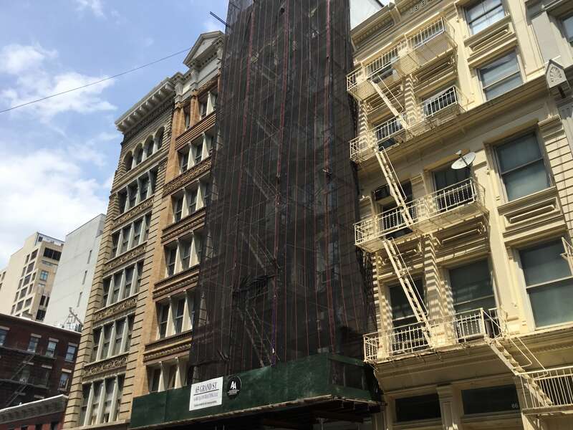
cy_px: 215
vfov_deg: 45.4
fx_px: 513
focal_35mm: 31
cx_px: 286
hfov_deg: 58.4
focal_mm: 3.3
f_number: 2.4
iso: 25
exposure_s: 1/1456
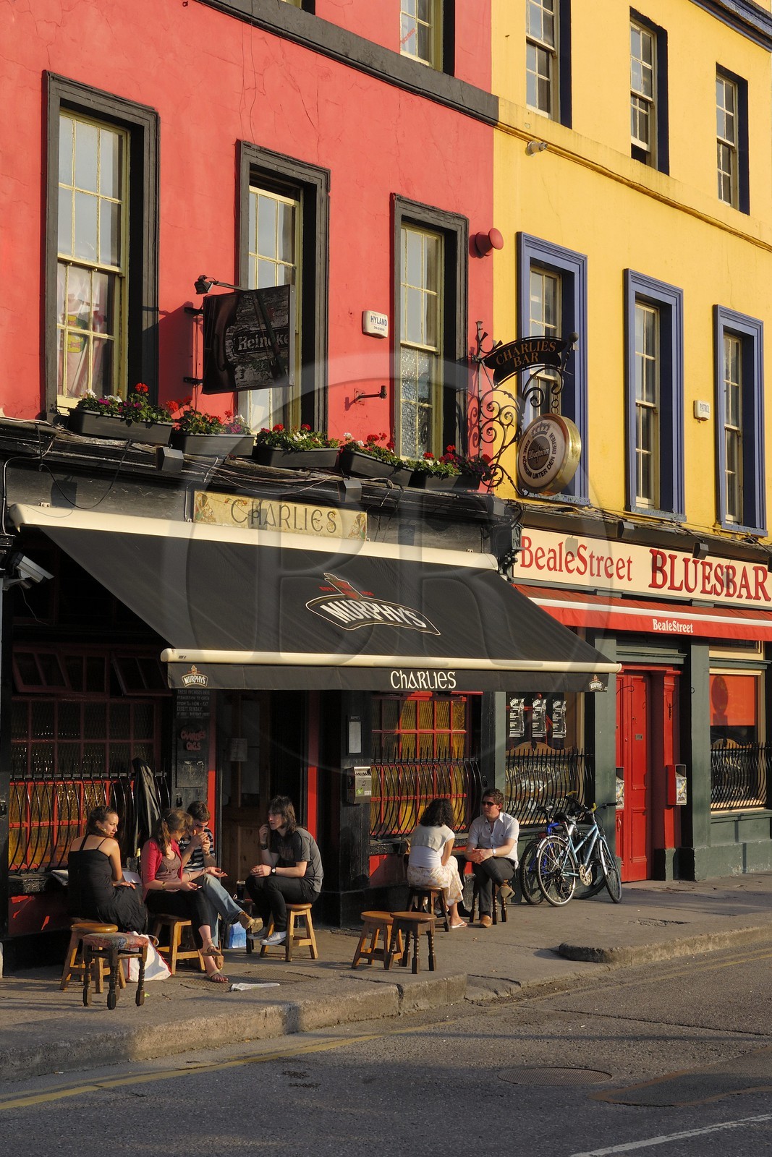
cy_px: 578
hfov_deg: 22.6
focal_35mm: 60
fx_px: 1929
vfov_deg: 33.4
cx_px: 386
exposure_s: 1/160
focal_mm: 40
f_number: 9
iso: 100
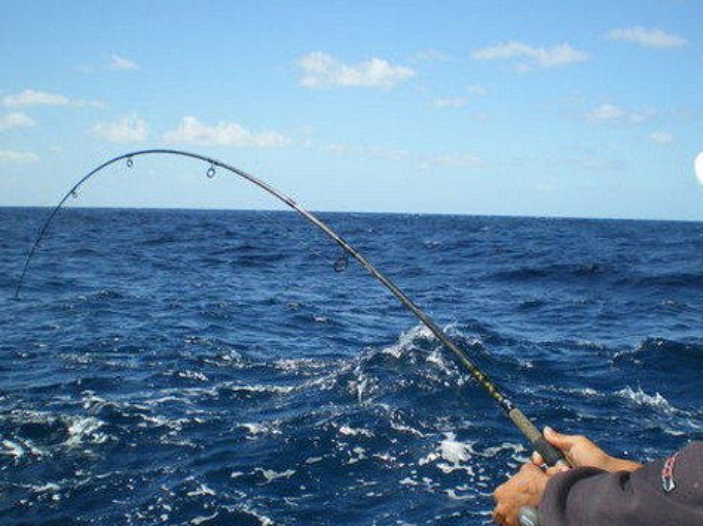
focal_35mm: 48
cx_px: 428
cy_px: 276
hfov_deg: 39.5
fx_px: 974
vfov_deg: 30.2
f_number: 4.6
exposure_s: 1/640
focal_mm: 6.3
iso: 64
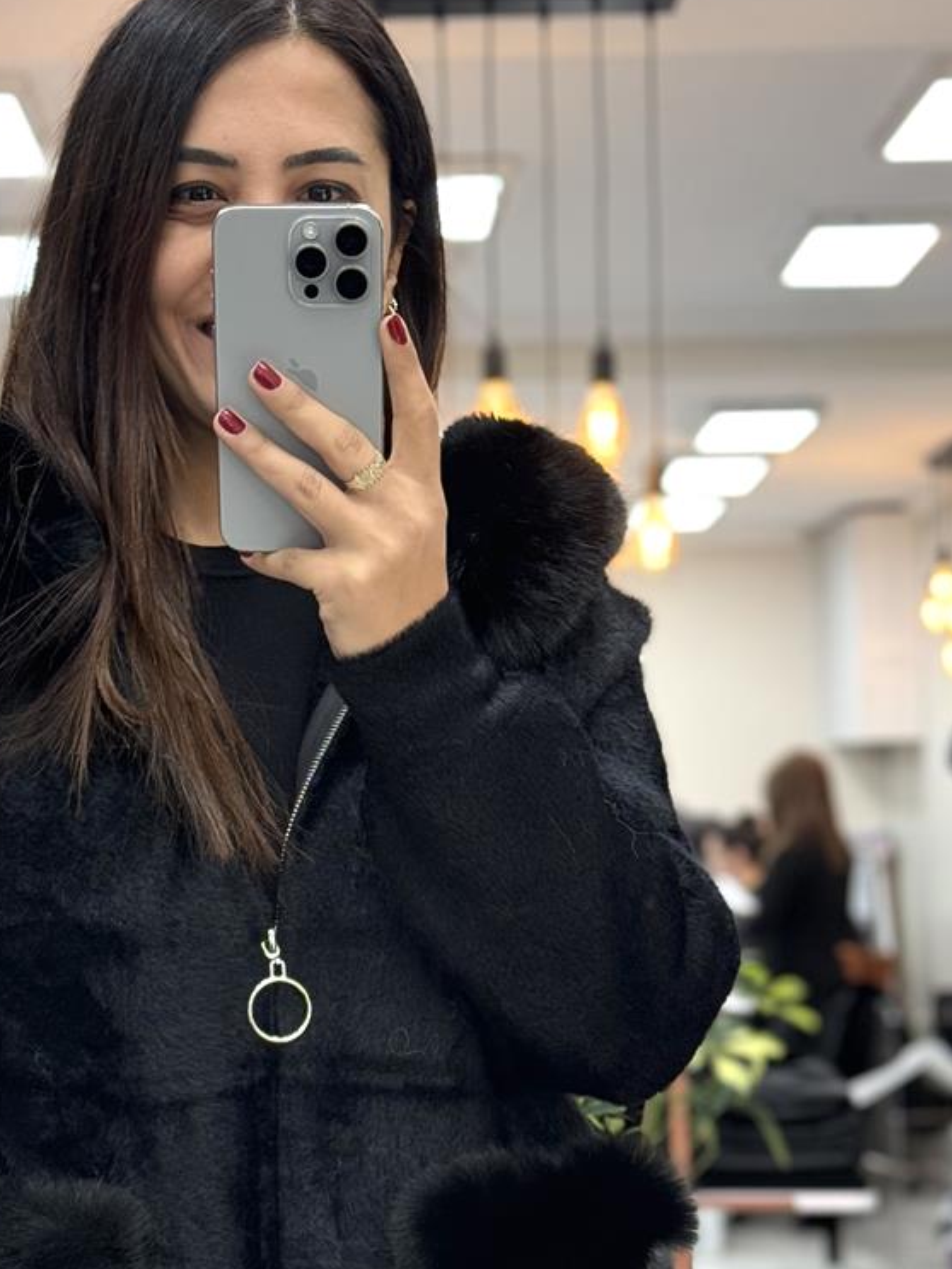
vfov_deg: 22.5
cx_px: 309
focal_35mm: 86
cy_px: 975
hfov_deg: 17.1
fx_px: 3154
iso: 125
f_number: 1.78
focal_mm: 6.76
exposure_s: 1/50
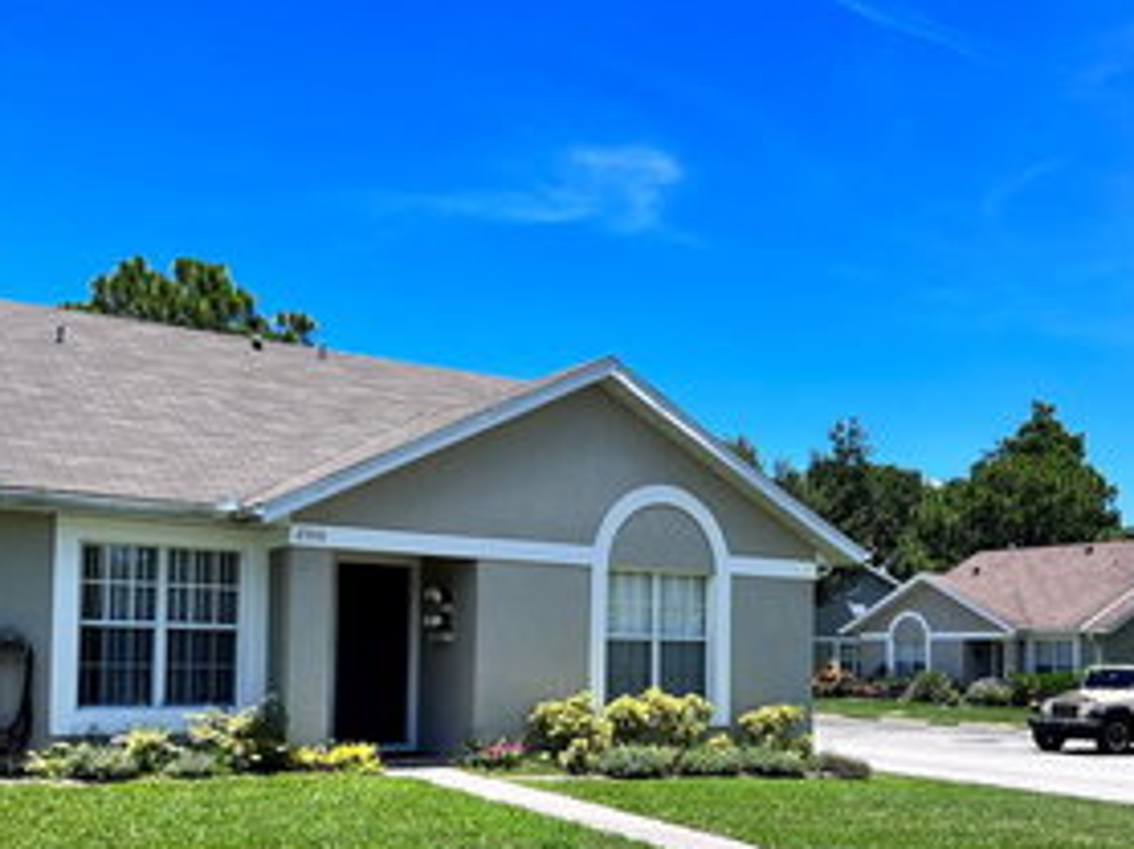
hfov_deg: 46.8
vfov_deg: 35.3
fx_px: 1309
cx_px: 589
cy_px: 608
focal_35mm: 40
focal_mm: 5.7
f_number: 1.5
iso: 50
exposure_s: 1/3257
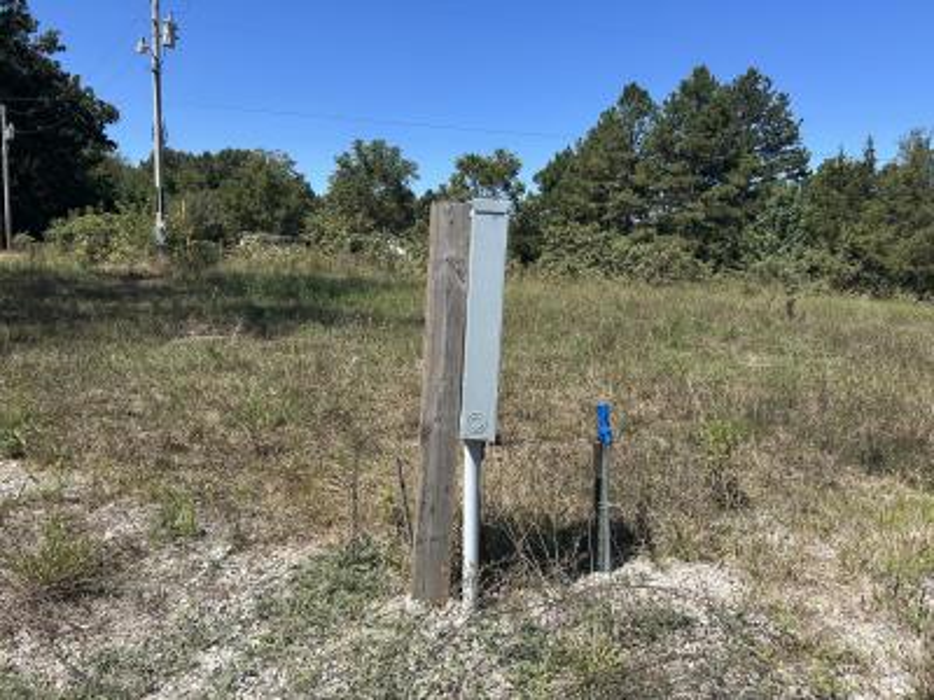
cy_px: 350
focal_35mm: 26
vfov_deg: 53.1
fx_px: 702
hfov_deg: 67.3
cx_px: 467
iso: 50
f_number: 1.5
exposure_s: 1/3257
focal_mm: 5.7
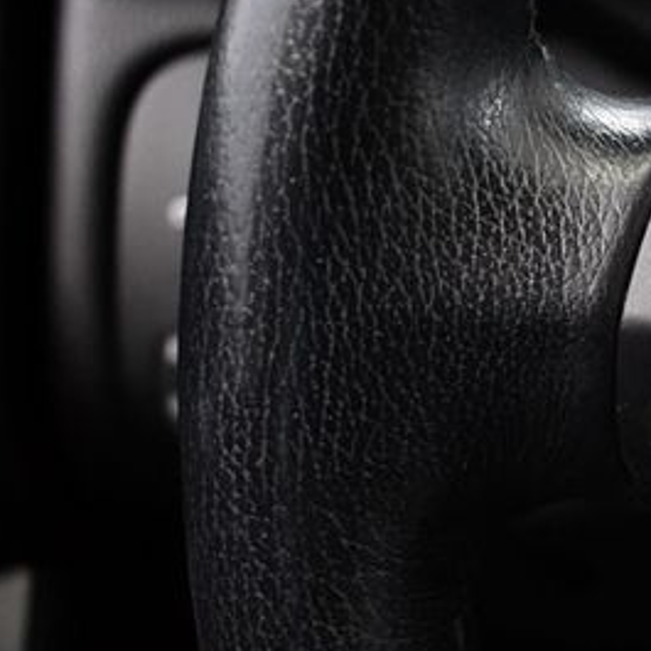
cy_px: 339
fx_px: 1574
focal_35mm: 74
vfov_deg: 23.4
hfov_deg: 21.8
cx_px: 762
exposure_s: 1/100
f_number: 3.5
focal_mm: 18
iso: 3200
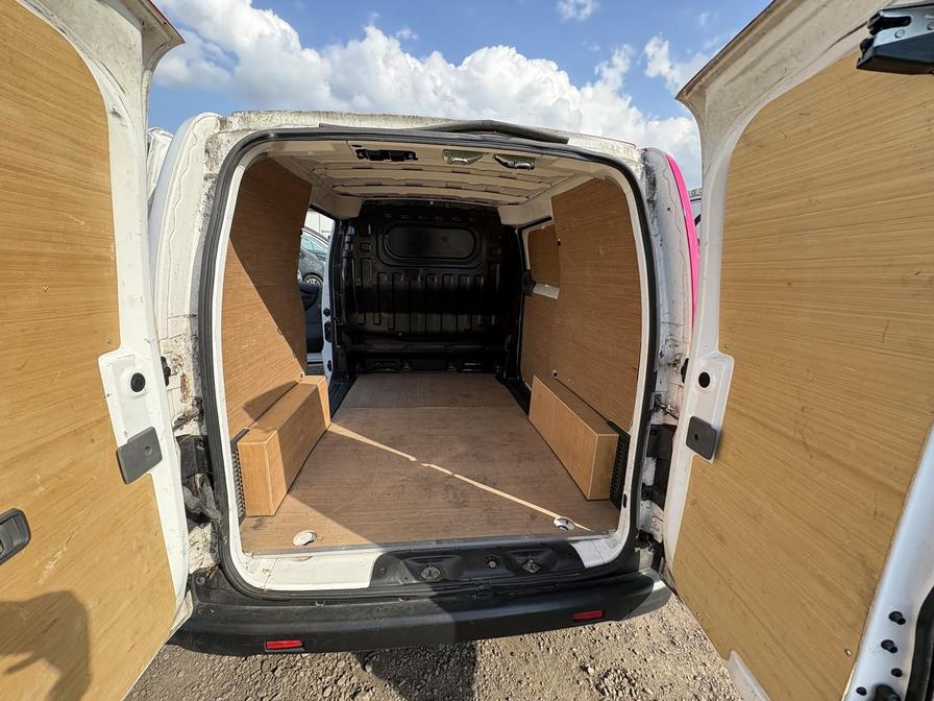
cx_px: 467
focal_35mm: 14
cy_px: 350
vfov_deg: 85.7
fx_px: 378
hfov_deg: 102.1
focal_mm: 2.22
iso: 64
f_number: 2.2
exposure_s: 1/361
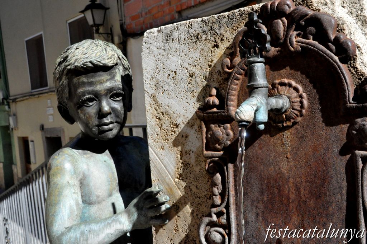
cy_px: 122
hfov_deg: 42.4
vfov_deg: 28.9
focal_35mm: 46
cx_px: 184
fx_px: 473
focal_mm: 31
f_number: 14
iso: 2000
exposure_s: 1/800
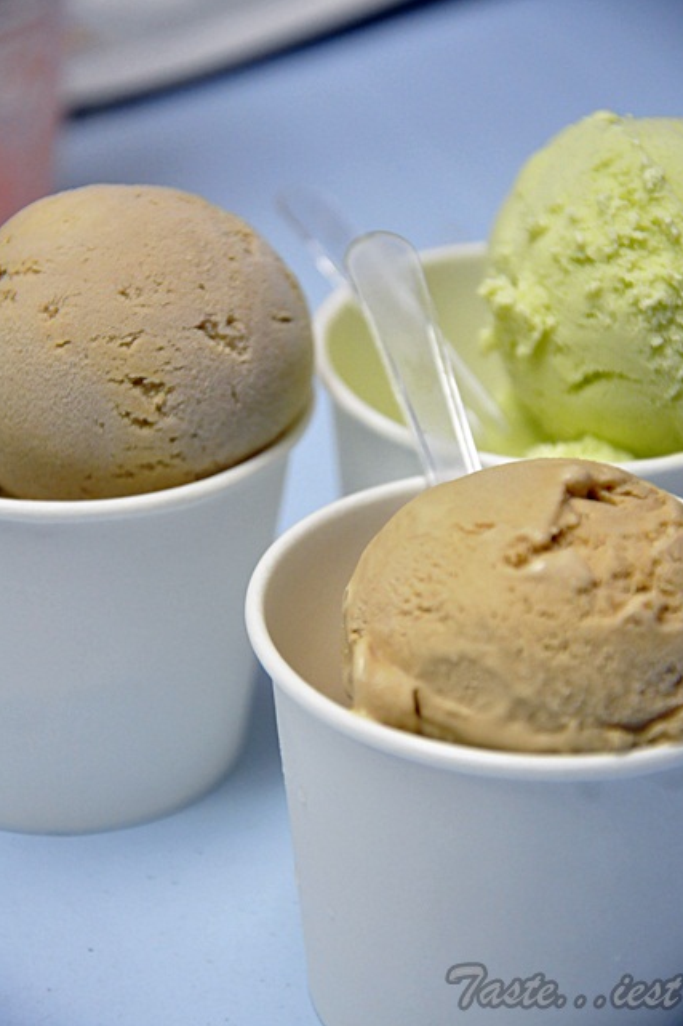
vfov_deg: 12.9
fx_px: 4541
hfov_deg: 8.6
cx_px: 342
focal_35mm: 160
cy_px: 511
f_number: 5.6
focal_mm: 105
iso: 2500
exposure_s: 1/60
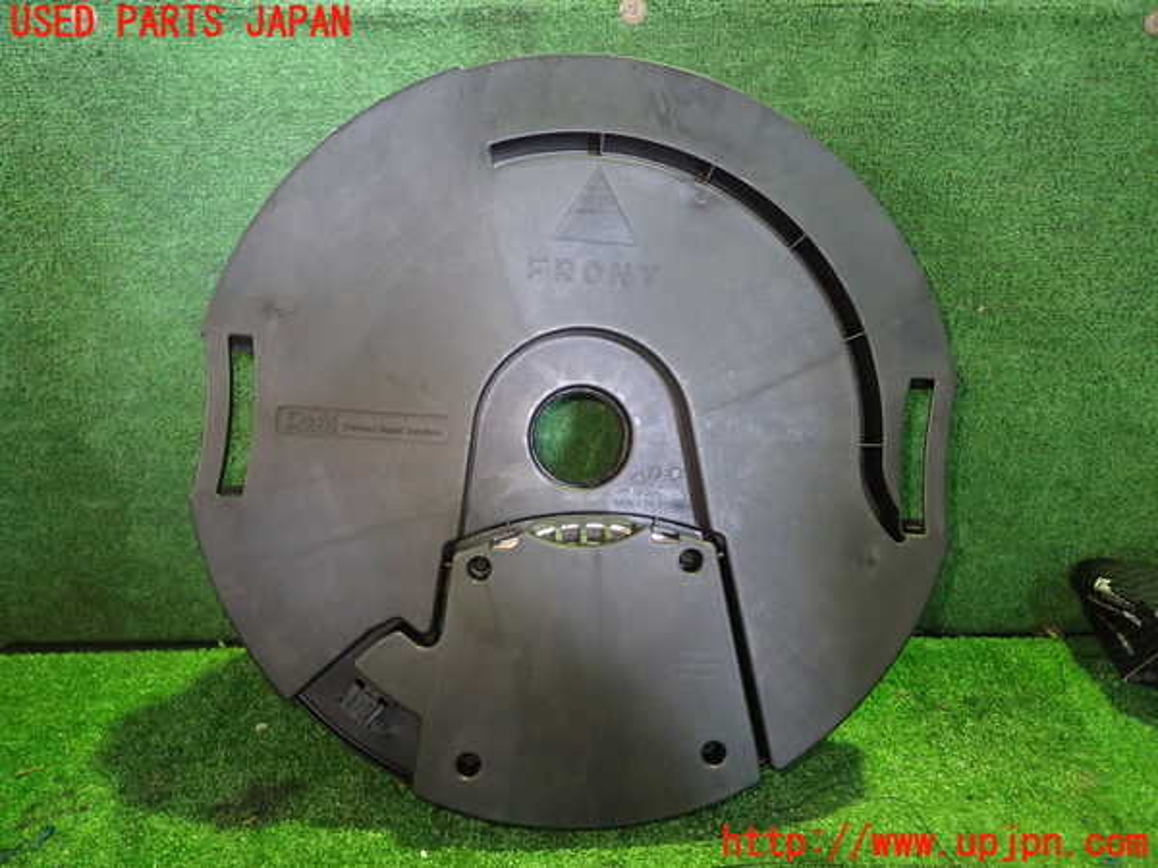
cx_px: 579
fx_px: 836
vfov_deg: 54.9
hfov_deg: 69.4
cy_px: 434
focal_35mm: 25
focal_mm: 4.5
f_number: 2
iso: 640
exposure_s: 1/30
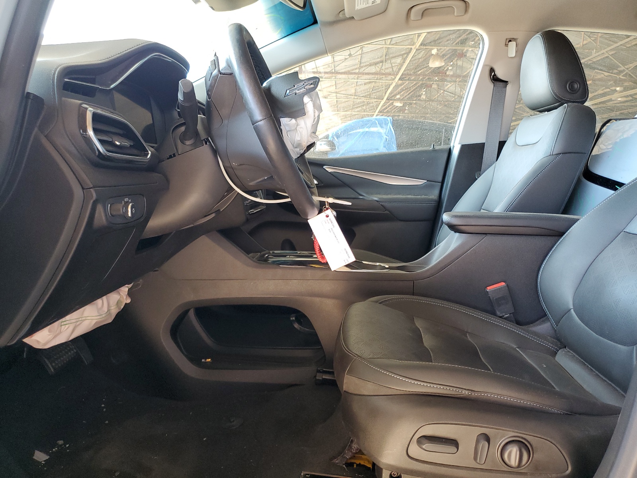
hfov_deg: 67.3
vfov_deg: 53.1
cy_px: 239
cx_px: 318
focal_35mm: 26
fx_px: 478
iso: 93
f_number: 1.5
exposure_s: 1/60.2
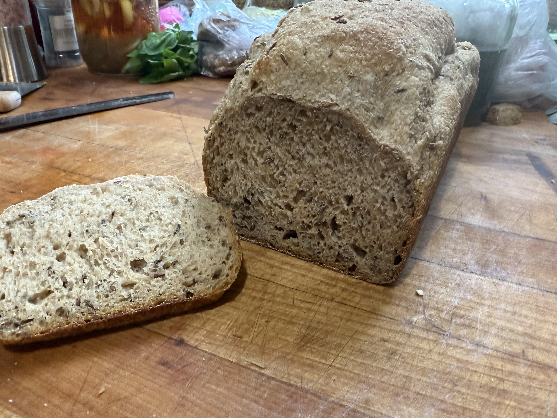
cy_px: 201
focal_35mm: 25
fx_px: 402
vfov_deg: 54.9
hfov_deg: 69.4
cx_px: 275
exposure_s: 1/52
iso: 500
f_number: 2.2
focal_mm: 2.22
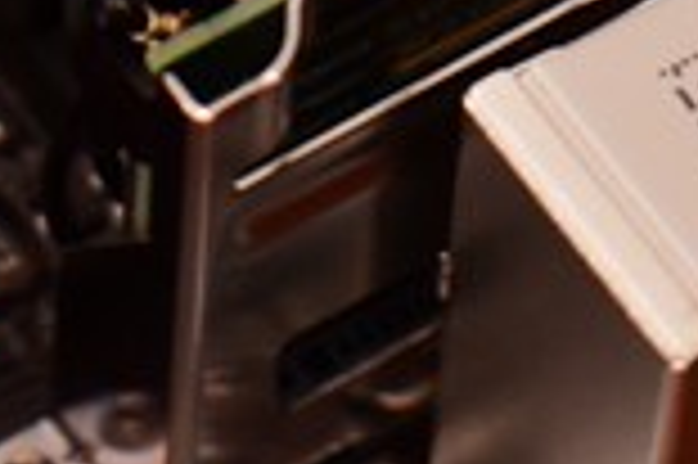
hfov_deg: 2.6
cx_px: -279
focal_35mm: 794
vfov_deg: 1.7
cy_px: 962
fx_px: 15378
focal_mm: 120
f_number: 5.6
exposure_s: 1/60
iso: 1600
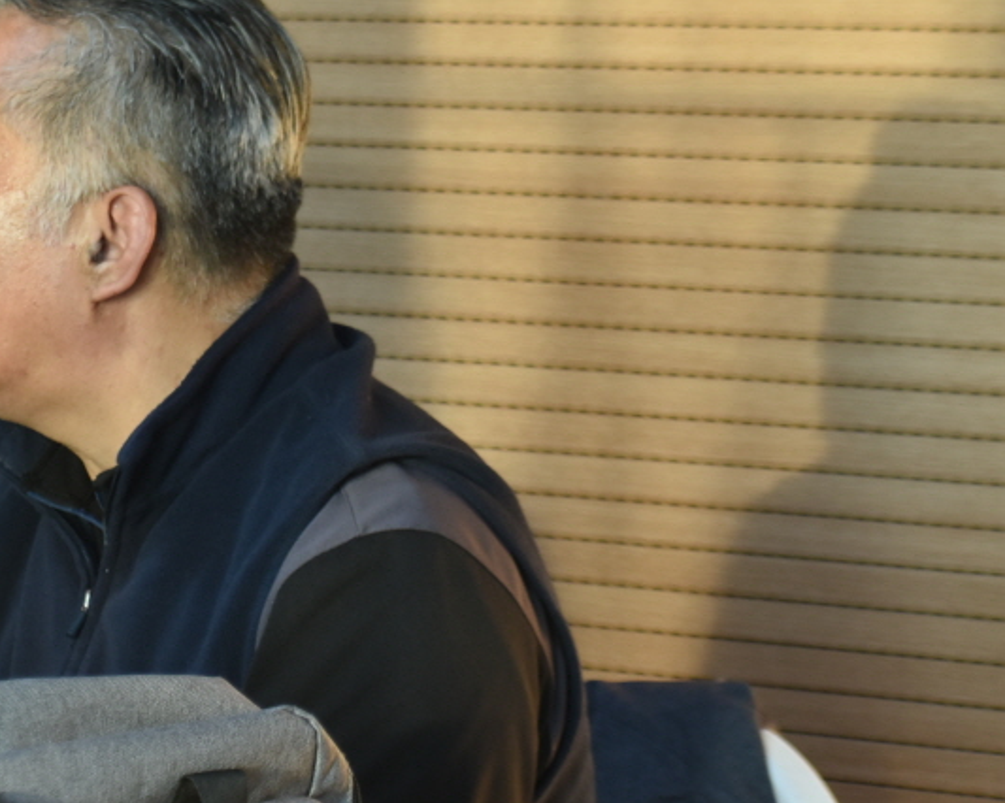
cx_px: 183
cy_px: 279
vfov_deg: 8.3
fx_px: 5501
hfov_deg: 10.4
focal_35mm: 185
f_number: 4.5
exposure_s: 1/60
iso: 720
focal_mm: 70
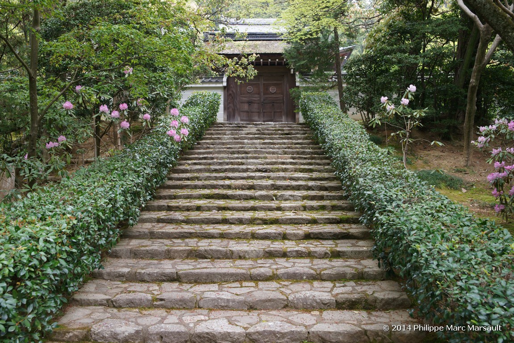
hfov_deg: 48.4
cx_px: 257
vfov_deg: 33.4
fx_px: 571
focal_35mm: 40
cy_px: 172
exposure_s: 1/60
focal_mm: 40
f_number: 6.3
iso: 400
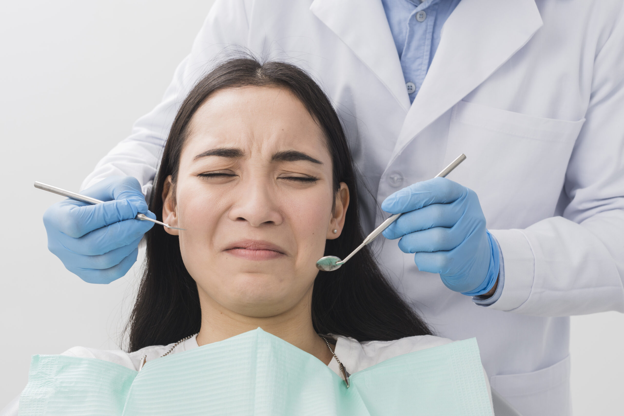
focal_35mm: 50
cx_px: 312
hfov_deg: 39.6
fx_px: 867
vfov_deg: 27.0
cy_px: 208
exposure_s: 1/160
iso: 320
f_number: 6.3
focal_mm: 50
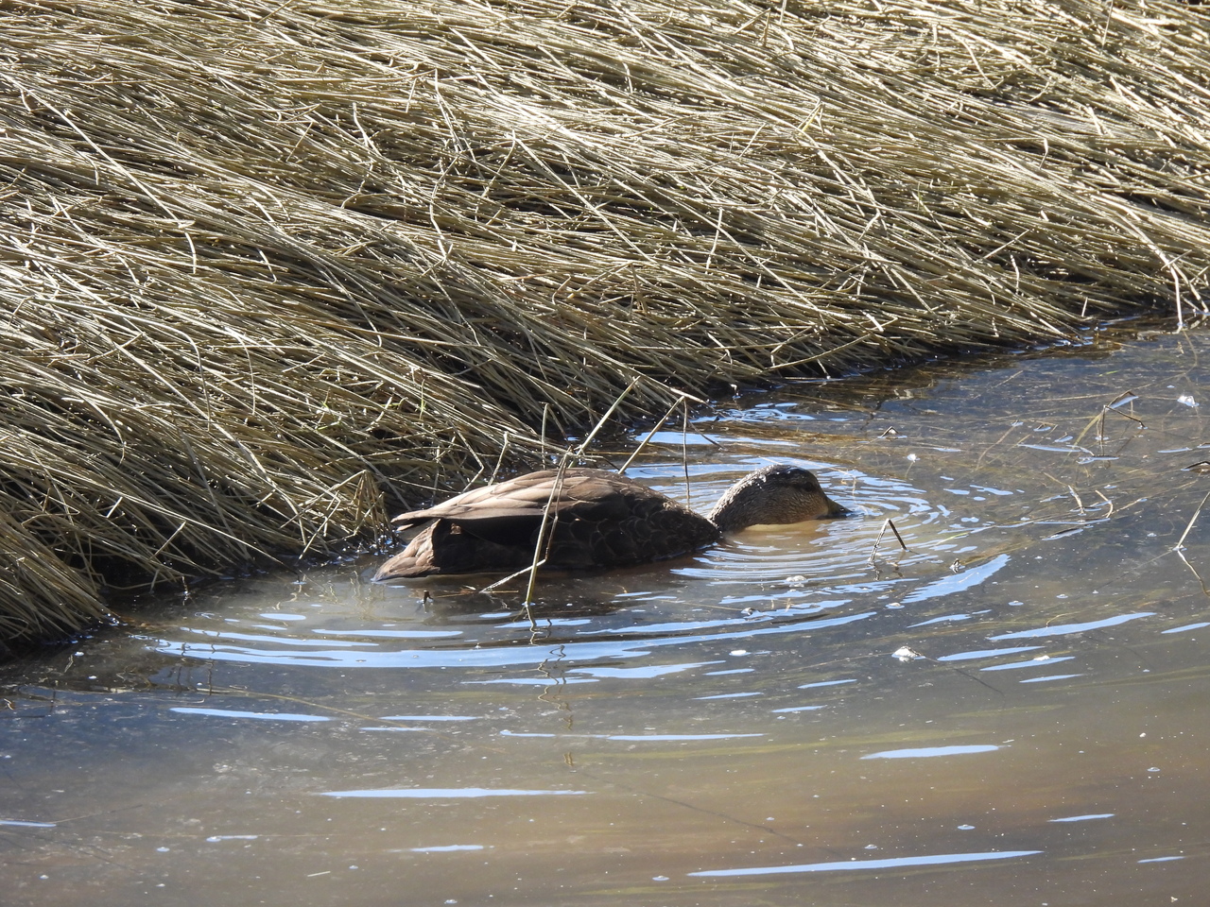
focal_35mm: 850
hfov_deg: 2.3
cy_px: 454
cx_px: 605
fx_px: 29712
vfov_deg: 1.7
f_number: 5.6
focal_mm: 152
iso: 400
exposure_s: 1/400
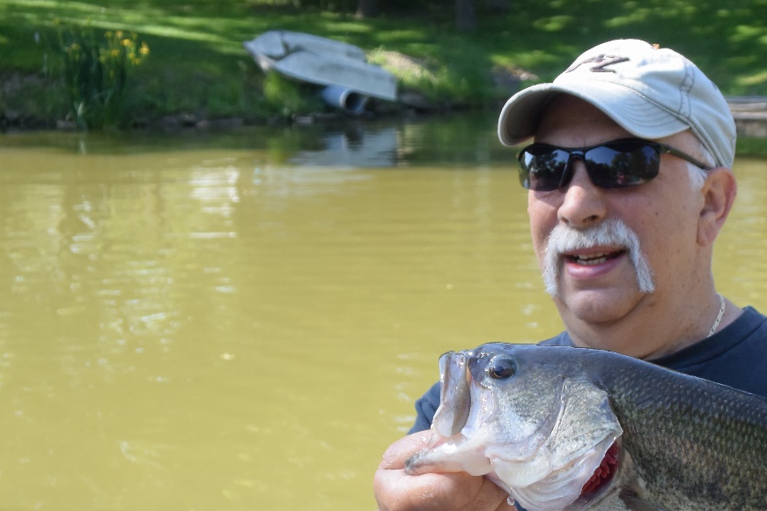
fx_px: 1917
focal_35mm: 90
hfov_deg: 22.5
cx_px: 559
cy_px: 406
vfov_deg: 15.1
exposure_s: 1/400
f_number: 4.5
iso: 400
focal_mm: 18.4
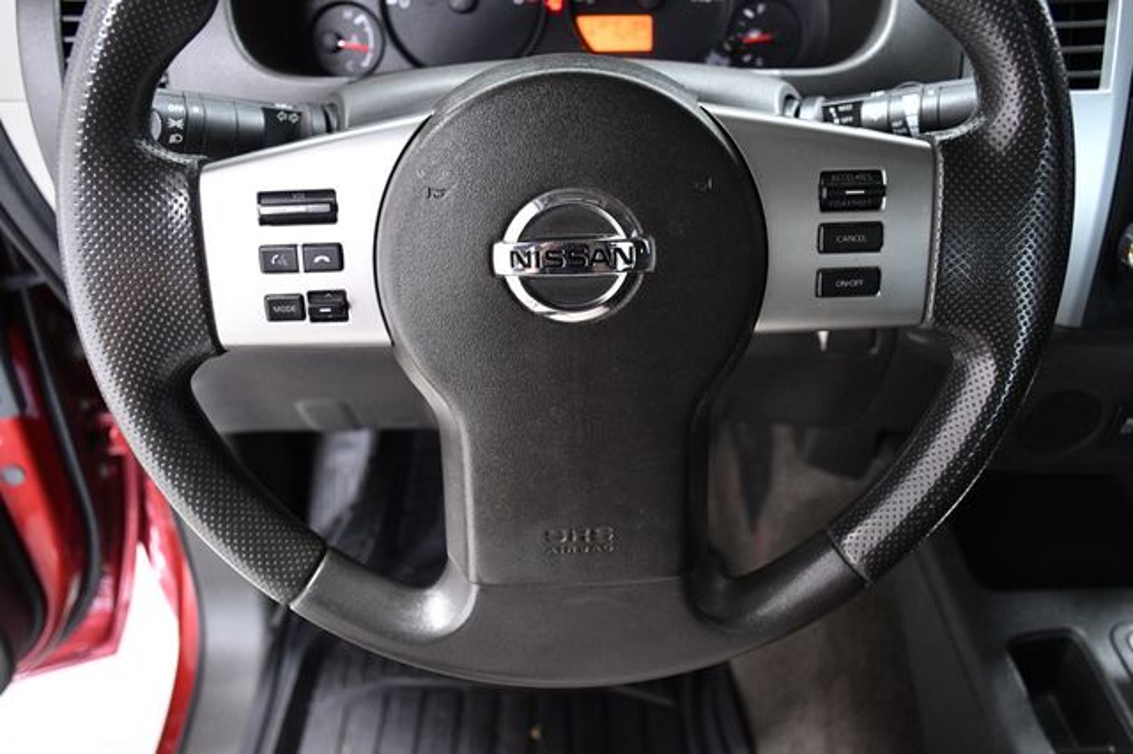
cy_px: 377
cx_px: 566
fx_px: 1038
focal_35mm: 33
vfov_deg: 39.9
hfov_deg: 57.2
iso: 2500
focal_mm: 22
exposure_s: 1/80
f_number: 4.5
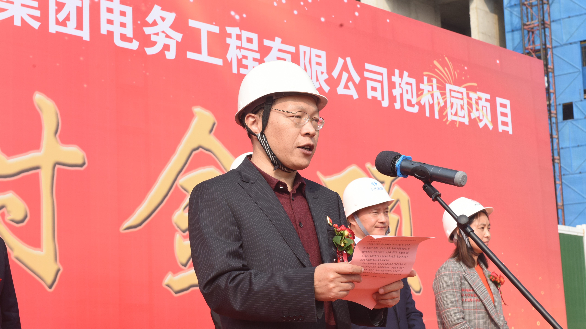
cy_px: 180
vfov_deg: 16.3
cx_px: 293
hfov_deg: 28.6
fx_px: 1150
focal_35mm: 74
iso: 800
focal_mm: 70
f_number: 11
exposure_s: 1/500
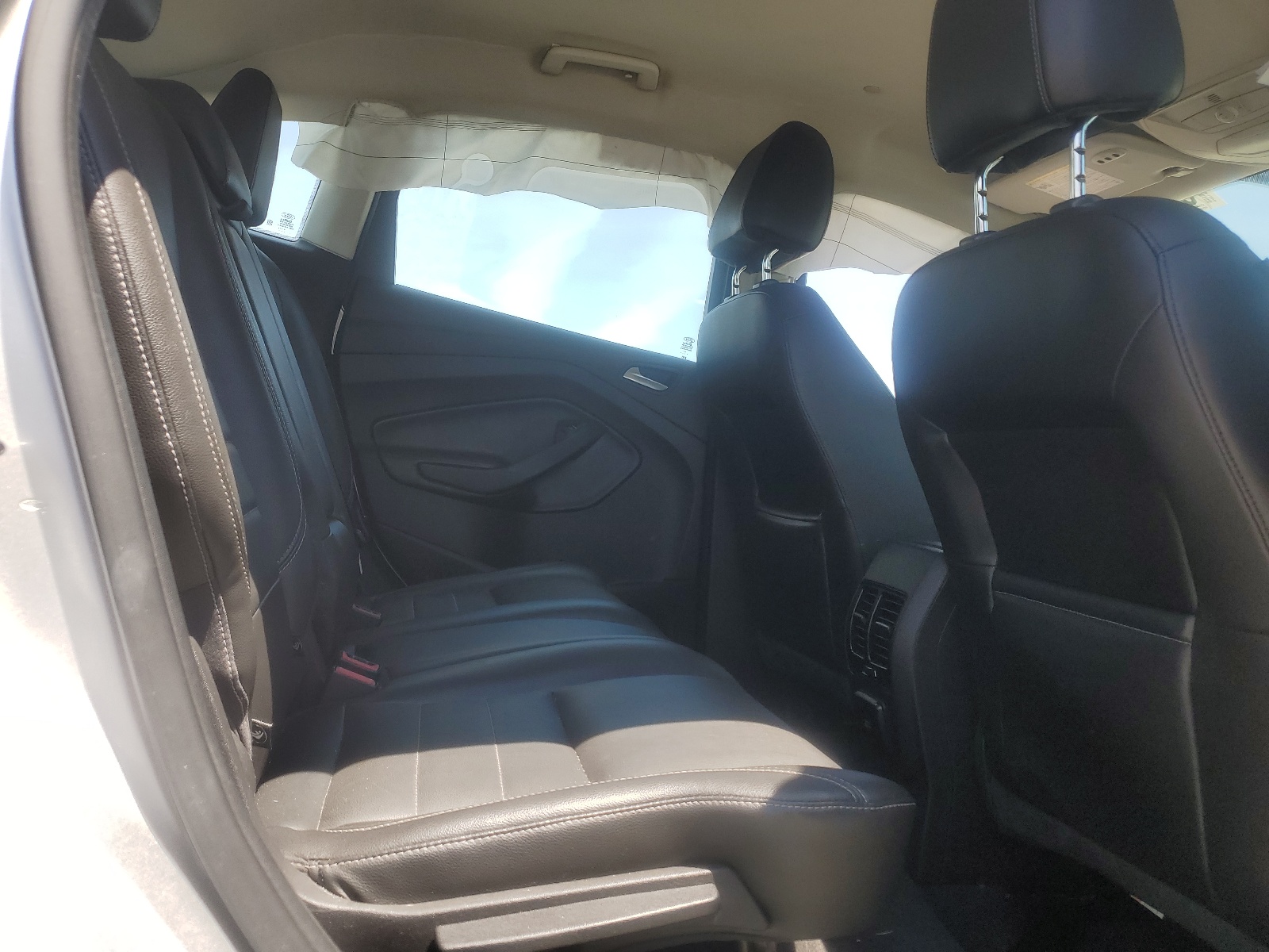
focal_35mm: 26
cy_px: 476
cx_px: 634
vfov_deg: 53.1
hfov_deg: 67.3
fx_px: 953
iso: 50
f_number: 1.5
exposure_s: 1/833
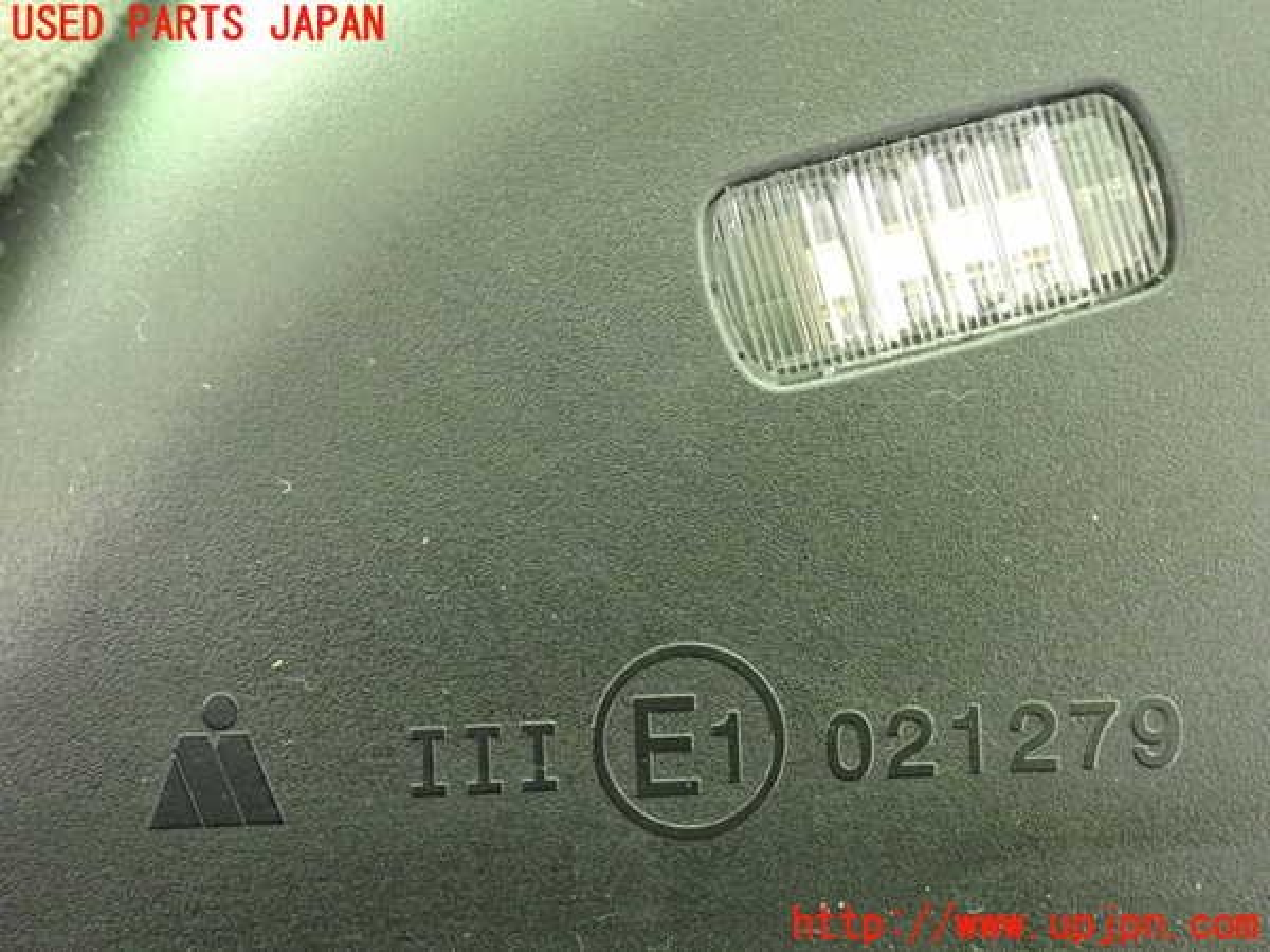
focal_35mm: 50
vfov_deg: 29.1
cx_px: 635
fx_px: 1834
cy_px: 476
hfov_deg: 38.2
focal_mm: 9.01
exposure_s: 1/125
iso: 2500
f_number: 3.2
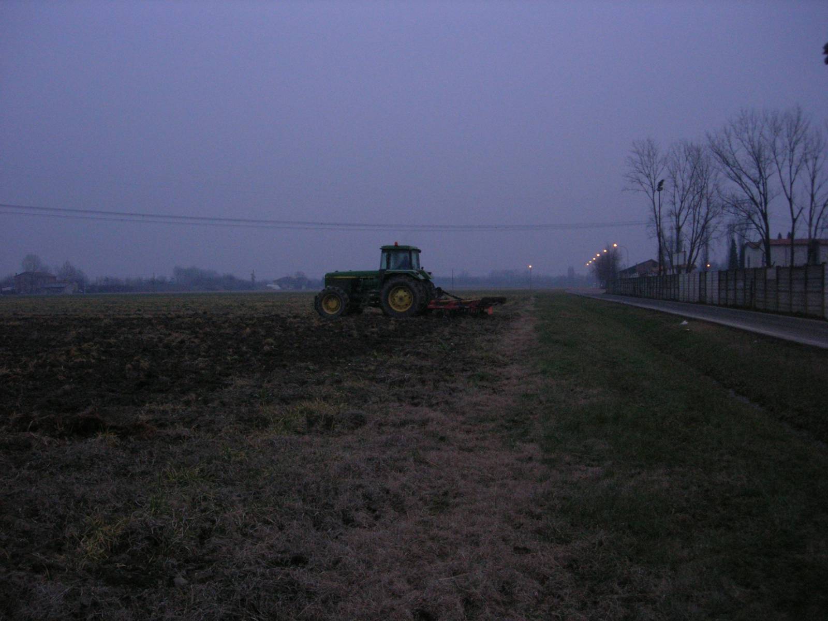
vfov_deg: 37.7
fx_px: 909
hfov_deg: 49.0
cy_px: 310
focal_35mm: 38
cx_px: 414
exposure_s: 1/60
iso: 200
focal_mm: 7.8
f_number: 2.8
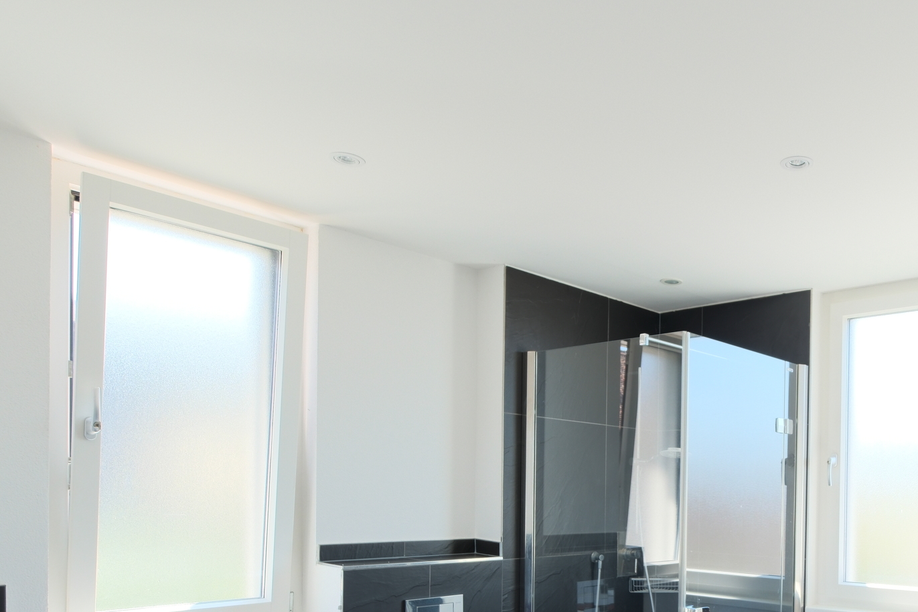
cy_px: 503
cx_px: 710
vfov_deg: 43.9
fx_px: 714
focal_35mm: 28
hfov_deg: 61.1
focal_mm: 10
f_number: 4
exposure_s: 1/17
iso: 125
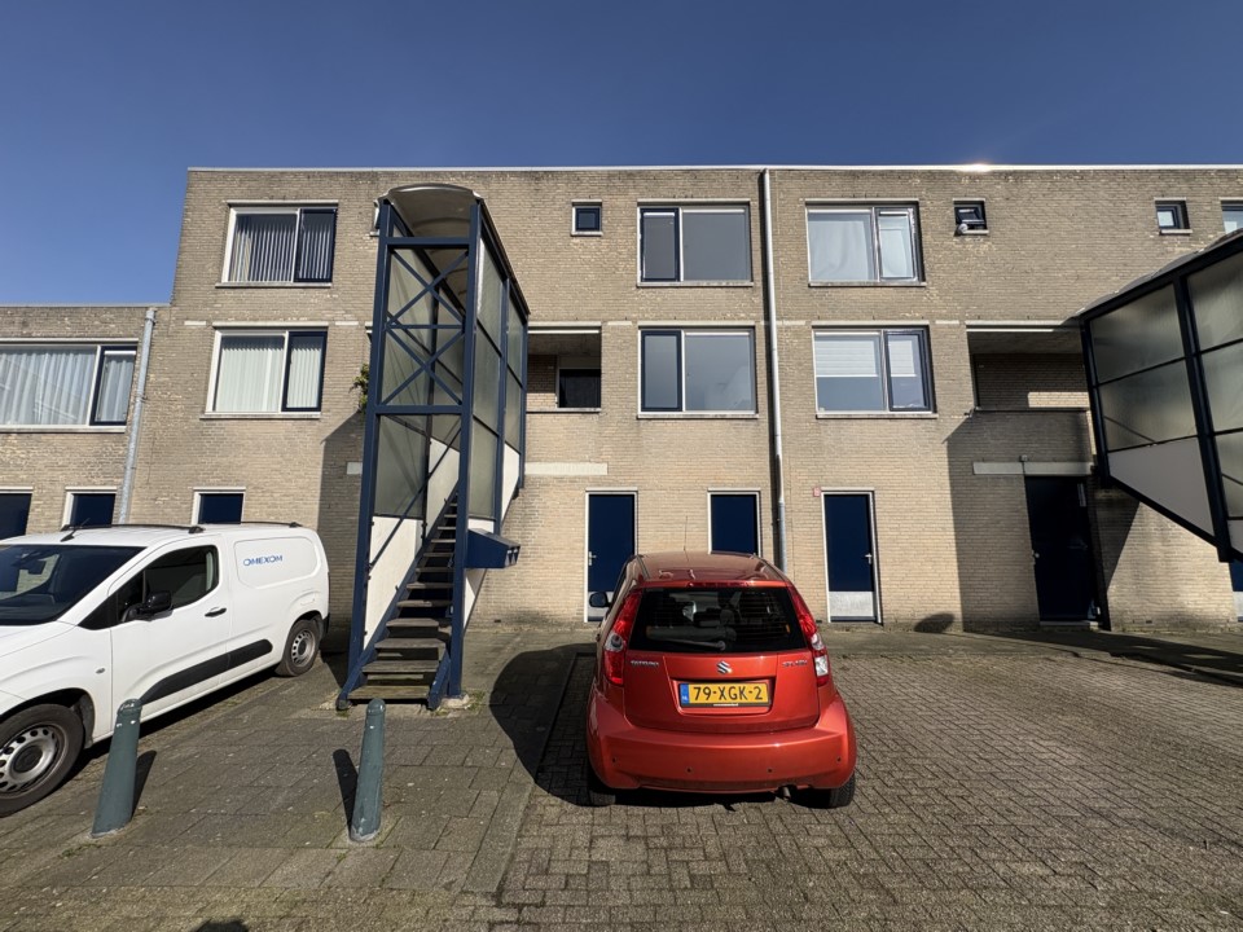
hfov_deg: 102.1
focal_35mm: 14
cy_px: 466
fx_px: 503
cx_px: 622
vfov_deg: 85.7
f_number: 2.2
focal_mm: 2.22
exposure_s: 1/2674
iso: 50
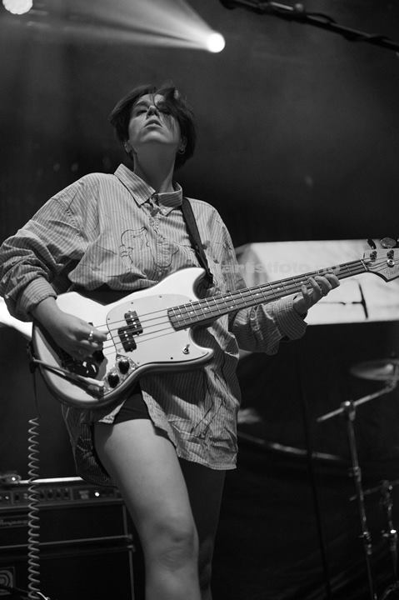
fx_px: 832
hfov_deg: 27.0
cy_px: 300
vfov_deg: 39.6
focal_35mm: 50
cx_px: 200
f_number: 1.8
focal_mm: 50
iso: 2000
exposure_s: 1/800
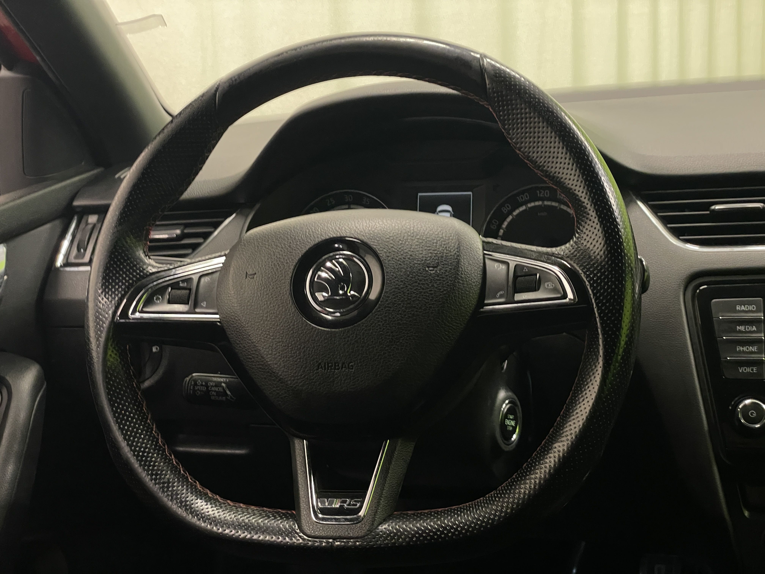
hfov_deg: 36.8
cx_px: 382
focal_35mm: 52
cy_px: 287
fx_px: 1149
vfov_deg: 28.0
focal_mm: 6
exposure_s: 1/50
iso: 320
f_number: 2
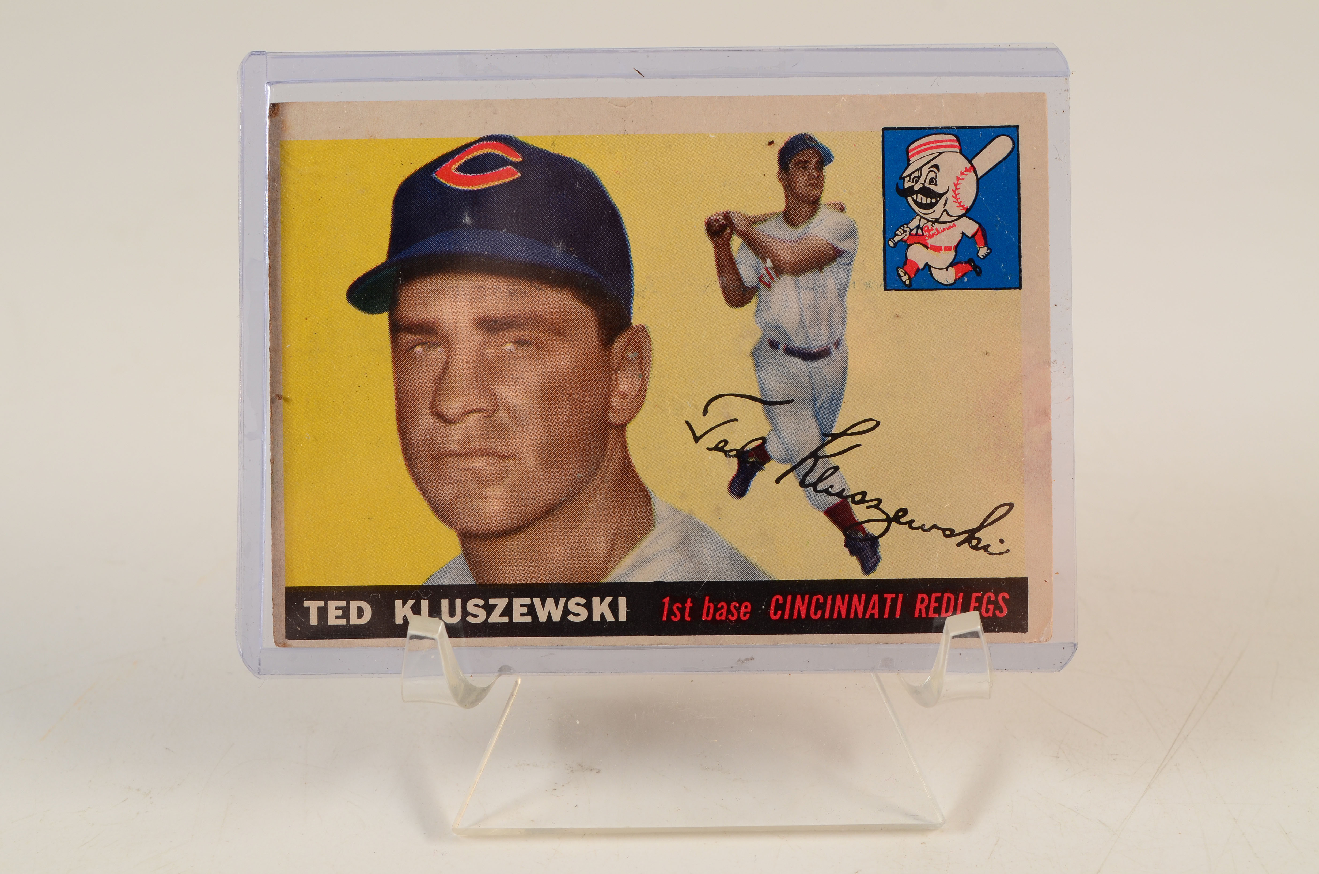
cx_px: 660
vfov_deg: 18.8
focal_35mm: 72
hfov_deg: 28.1
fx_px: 2633
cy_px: 437
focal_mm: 48
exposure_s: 1/160
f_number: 13
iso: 200
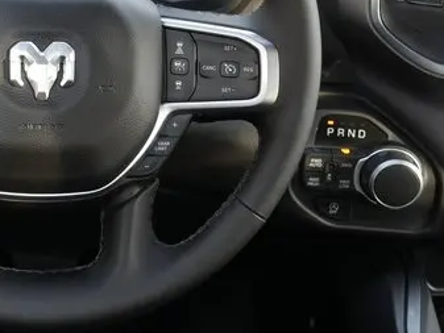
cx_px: 32
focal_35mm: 76
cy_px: 55
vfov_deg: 19.2
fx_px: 975
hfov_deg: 24.8
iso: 800
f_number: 5
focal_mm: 20
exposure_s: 1/60
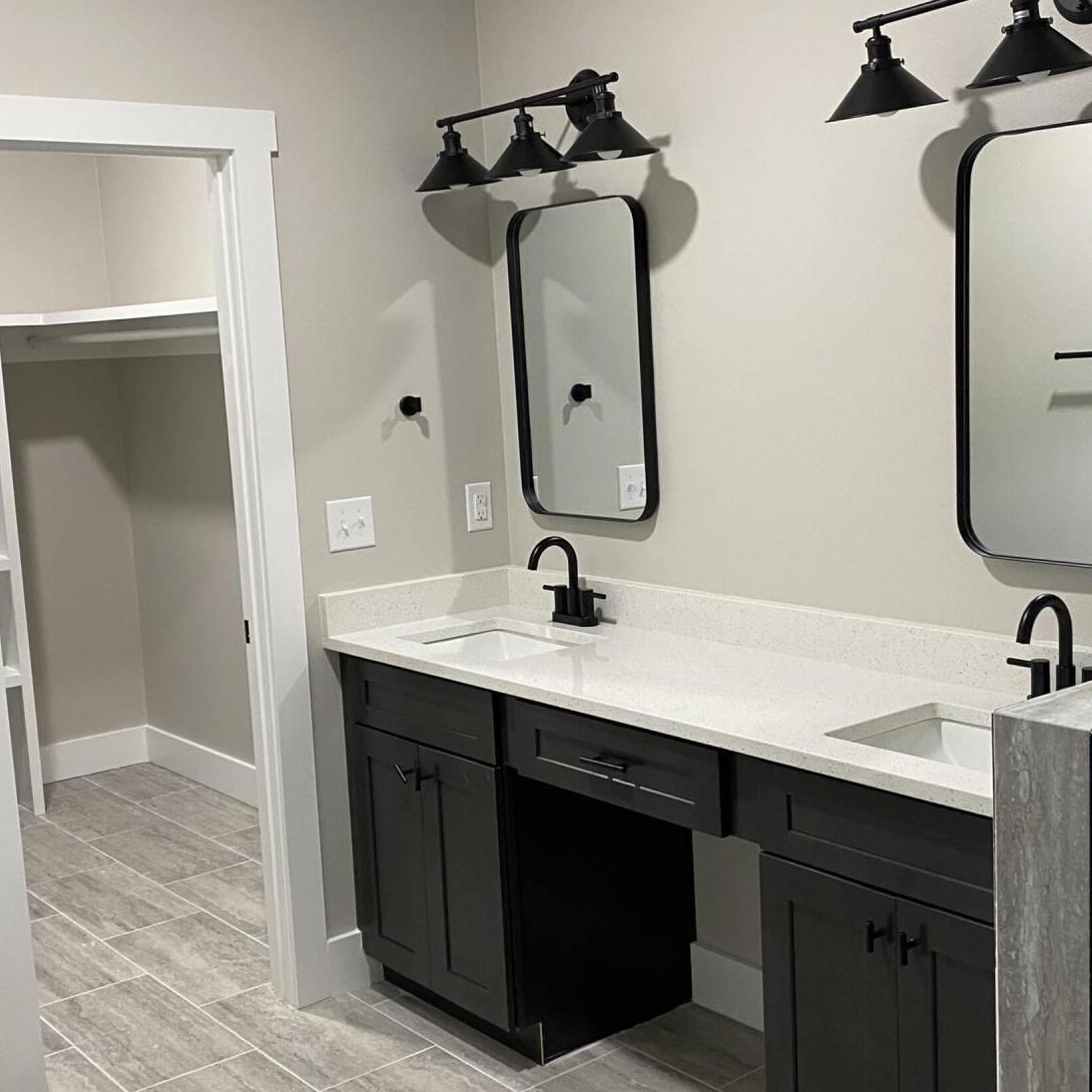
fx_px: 1499
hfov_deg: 40.0
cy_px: 557
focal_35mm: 42
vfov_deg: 40.0
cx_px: 610
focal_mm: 4.25
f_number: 1.8
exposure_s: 1/60
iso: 250
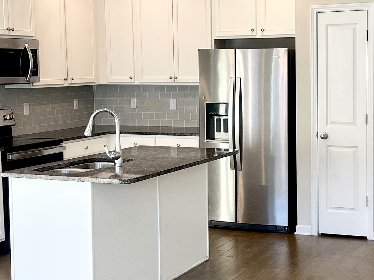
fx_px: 702
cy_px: 130
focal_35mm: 65
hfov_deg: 29.6
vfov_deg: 22.6
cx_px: 259
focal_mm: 5.1
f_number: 1.6
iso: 80
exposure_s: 1/120
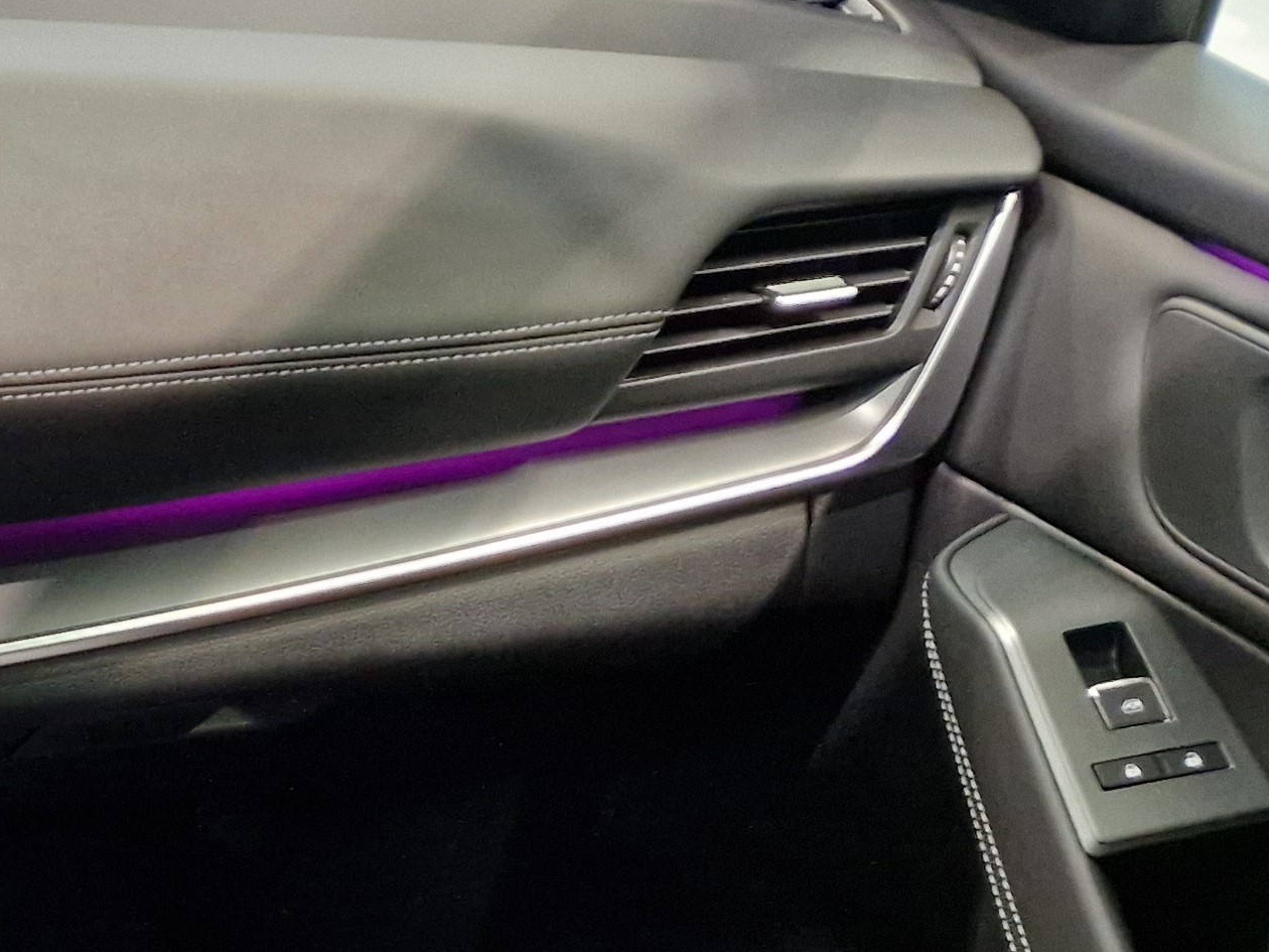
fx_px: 2676
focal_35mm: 73
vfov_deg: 19.2
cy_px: 1079
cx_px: -716
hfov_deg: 21.6
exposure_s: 1/100
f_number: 1.8
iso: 640
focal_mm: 5.4
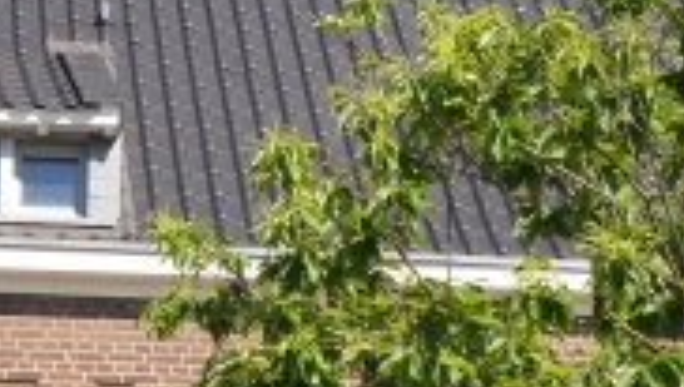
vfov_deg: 7.1
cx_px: 470
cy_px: 30
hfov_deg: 12.5
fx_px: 3124
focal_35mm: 172
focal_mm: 12.9
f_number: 6.3
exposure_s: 1/160
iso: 80
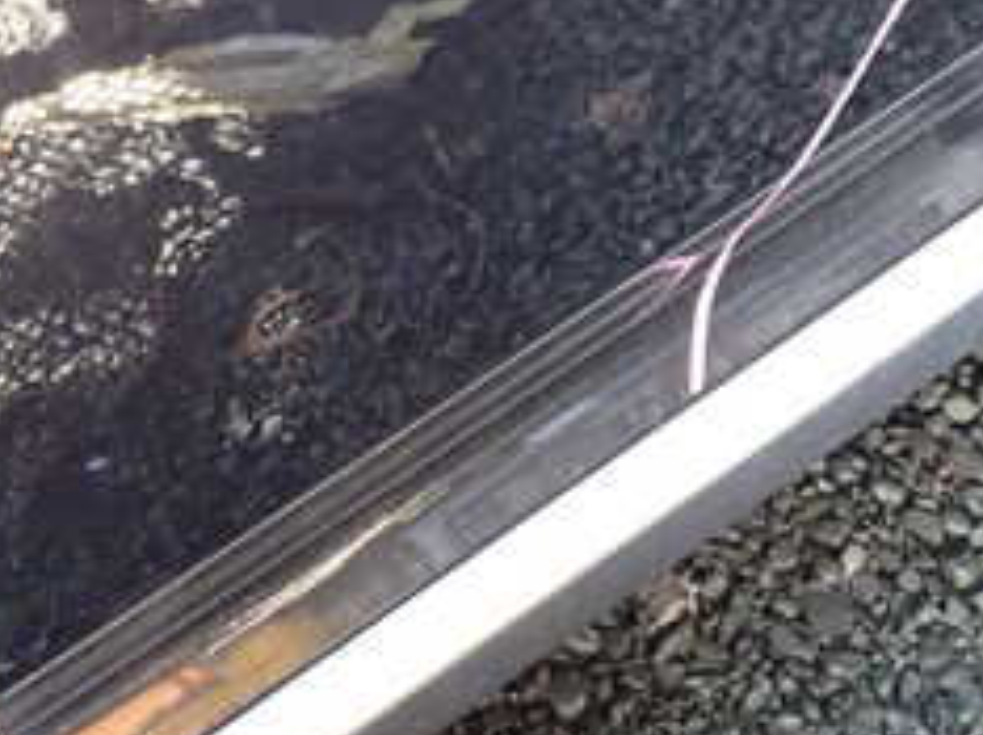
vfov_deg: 18.5
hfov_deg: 24.9
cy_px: -42
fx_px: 2184
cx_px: 197
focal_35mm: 77
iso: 320
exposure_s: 1/30
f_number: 2.3
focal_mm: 5.4
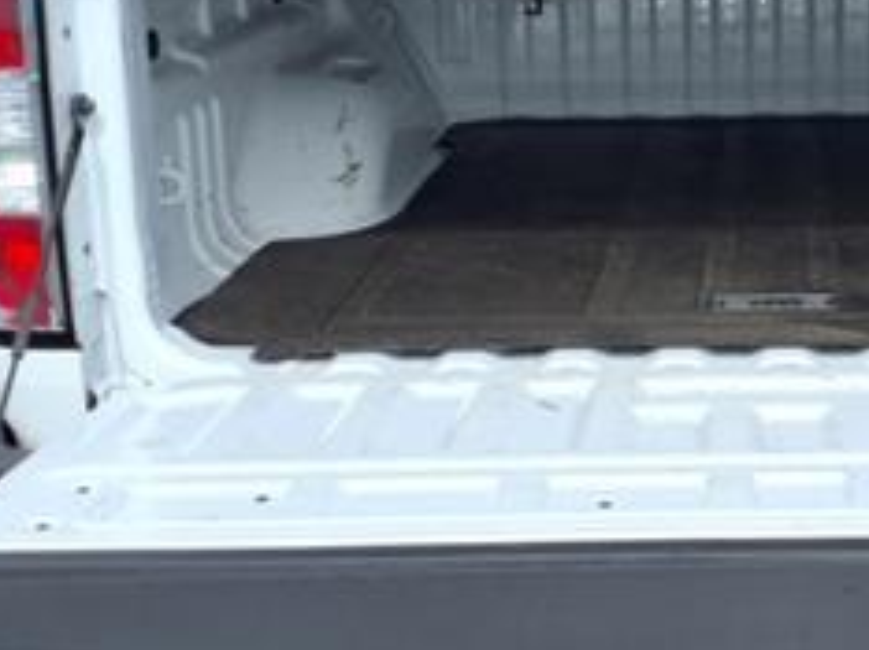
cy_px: 212
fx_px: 1856
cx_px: 694
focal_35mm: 74
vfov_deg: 19.8
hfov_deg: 25.9
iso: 40
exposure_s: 1/2000
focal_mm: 3.58
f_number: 1.9
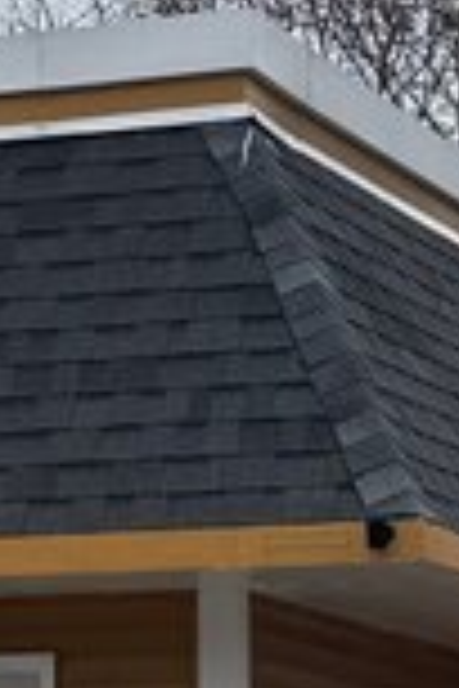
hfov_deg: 5.3
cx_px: -857
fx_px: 4724
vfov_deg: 8.3
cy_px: 605
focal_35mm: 247
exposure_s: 1/1678
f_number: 1.78
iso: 80
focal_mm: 6.76
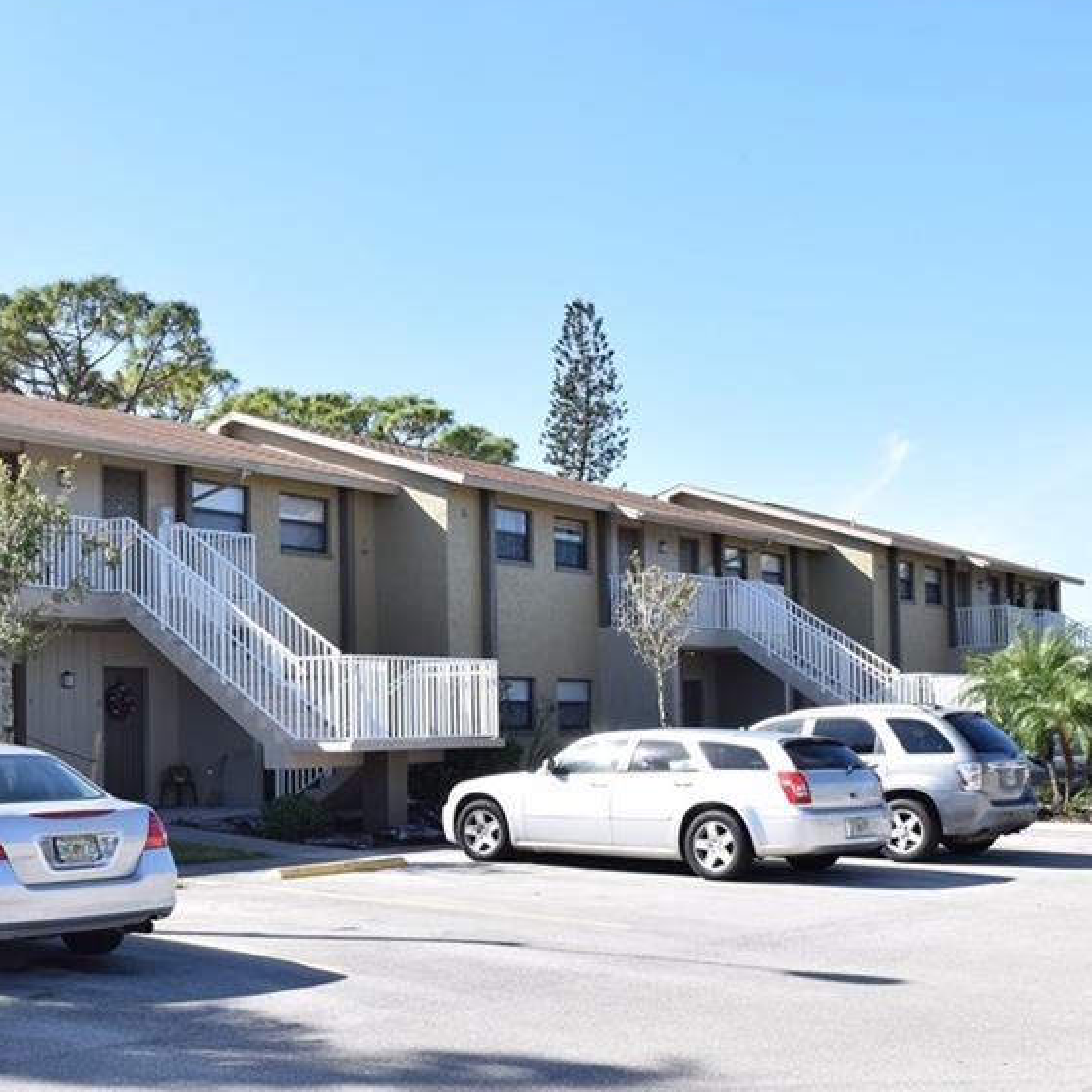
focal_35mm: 47
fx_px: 1677
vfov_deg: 35.9
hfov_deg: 35.5
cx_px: 312
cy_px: 647
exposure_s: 1/400
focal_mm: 20
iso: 400
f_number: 9
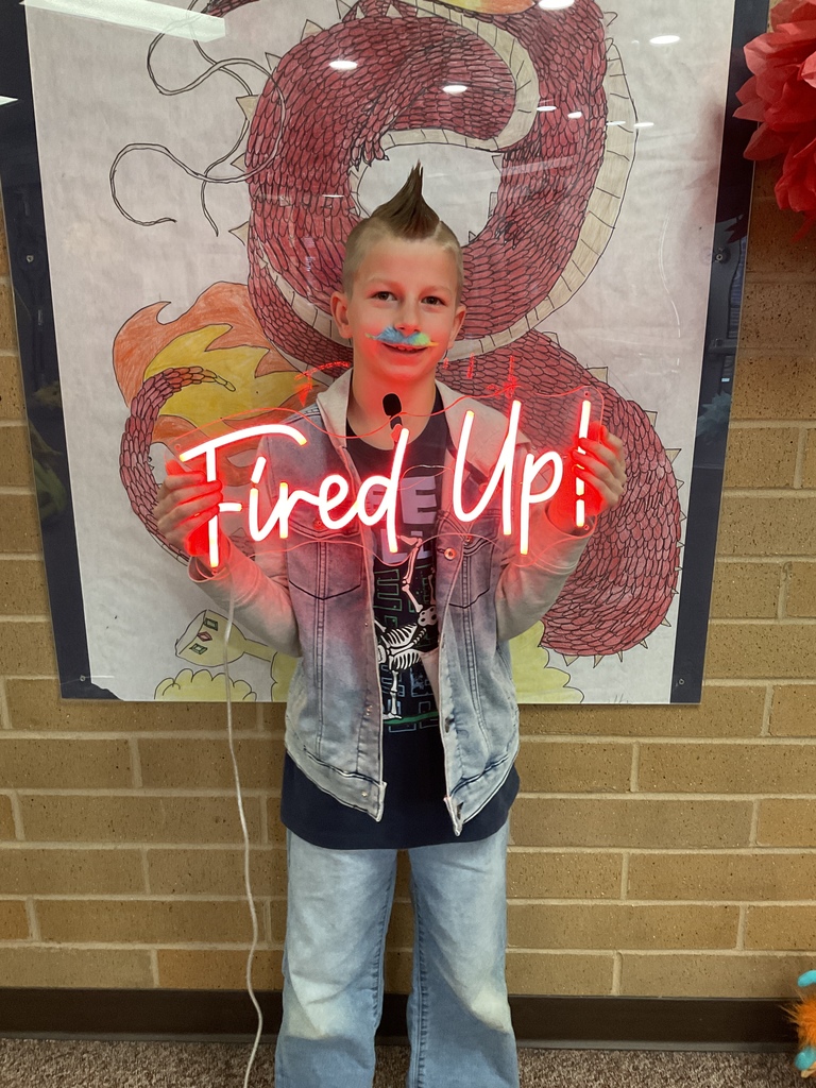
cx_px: 408
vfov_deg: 61.7
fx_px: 911
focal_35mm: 29
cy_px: 544
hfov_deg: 48.2
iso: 160
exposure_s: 1/60
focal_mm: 3
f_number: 1.8
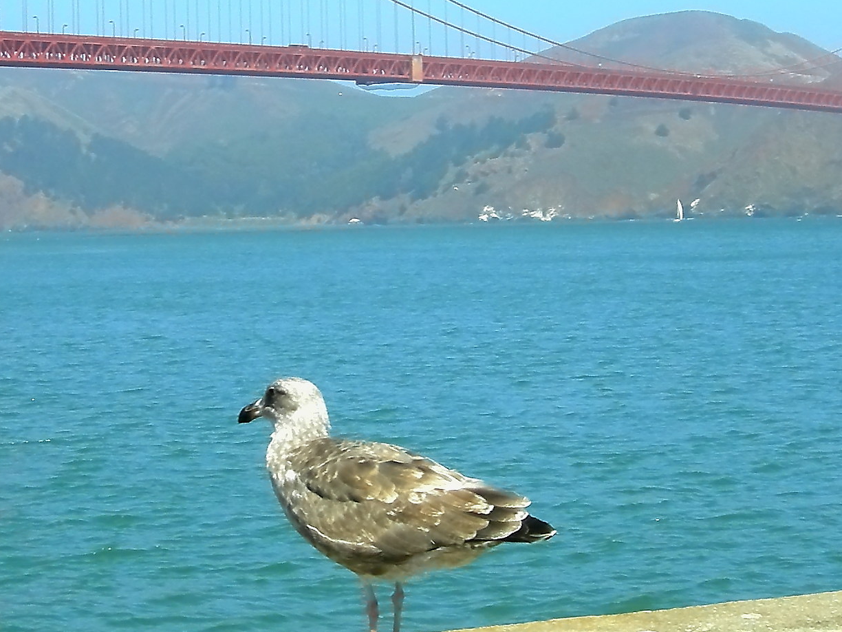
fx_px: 2384
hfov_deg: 20.0
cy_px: 176
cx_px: 303
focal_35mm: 98
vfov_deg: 15.0
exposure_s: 1/234
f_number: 6.2
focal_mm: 10.4
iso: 64
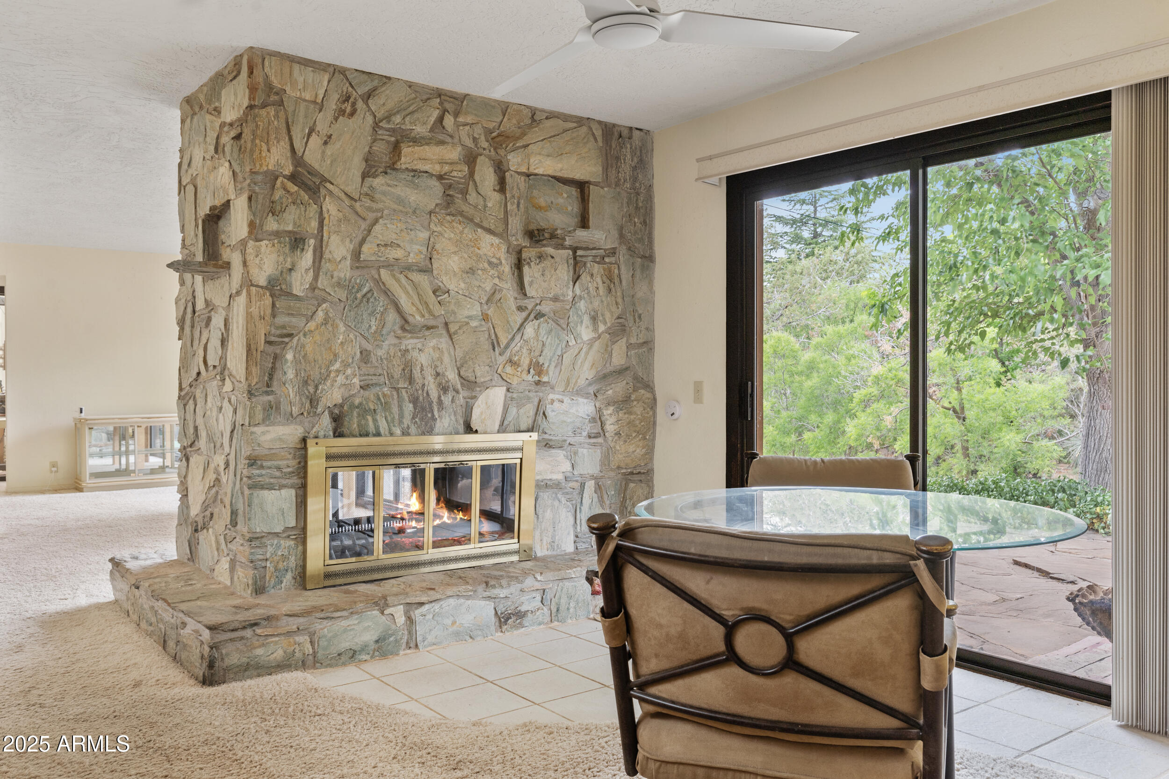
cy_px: 390
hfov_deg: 69.4
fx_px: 844
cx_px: 584
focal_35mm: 26
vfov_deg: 49.6
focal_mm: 26
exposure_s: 1/5
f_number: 9
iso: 250
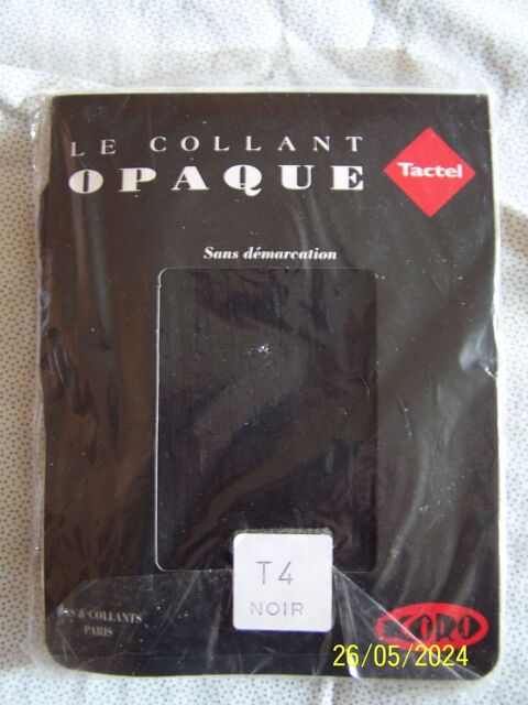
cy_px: 352
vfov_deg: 49.0
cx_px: 264
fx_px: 773
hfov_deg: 37.7
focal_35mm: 38
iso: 140
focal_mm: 6.3
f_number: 2.8
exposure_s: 1/8
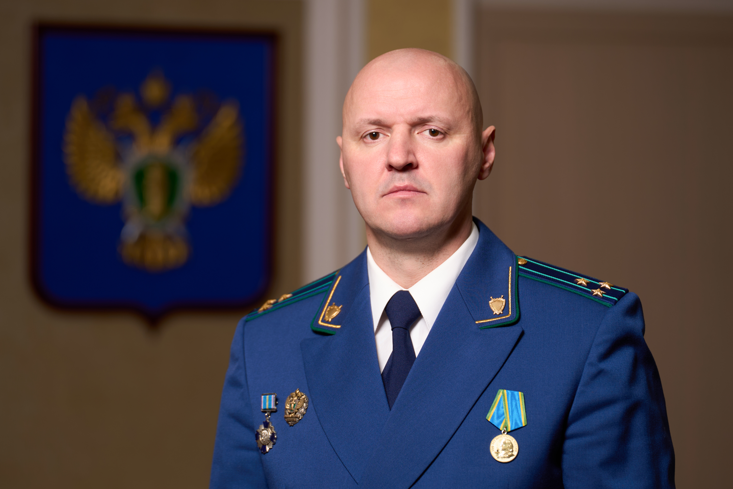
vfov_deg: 9.7
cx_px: 351
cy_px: 261
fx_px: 2871
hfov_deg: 14.6
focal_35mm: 141
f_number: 2.8
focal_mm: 127
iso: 160
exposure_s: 1/250
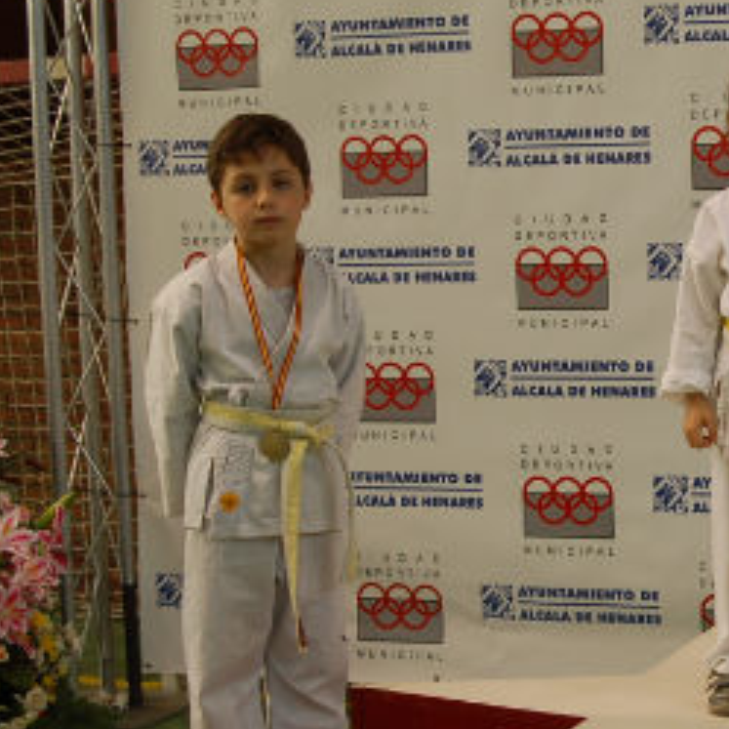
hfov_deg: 19.3
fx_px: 2049
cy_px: 445
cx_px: 799
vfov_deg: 20.1
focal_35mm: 86
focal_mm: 28
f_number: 4
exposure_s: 1/60
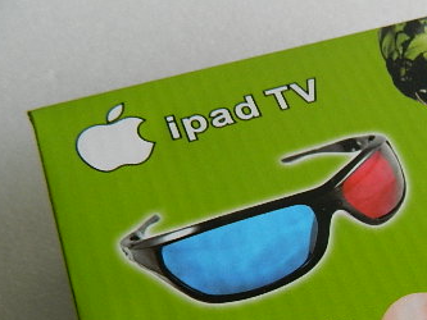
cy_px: 274
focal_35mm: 48
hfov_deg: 36.8
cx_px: 396
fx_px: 592
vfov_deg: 29.3
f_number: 3.1
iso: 100
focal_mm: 4.5
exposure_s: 1/30
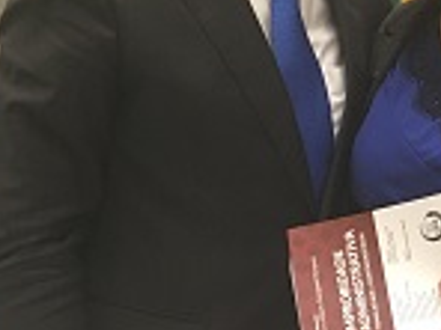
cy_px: 150
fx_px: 1248
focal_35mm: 98
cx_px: 527
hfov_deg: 18.9
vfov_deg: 15.1
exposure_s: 1/30
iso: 100
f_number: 2.2
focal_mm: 4.15
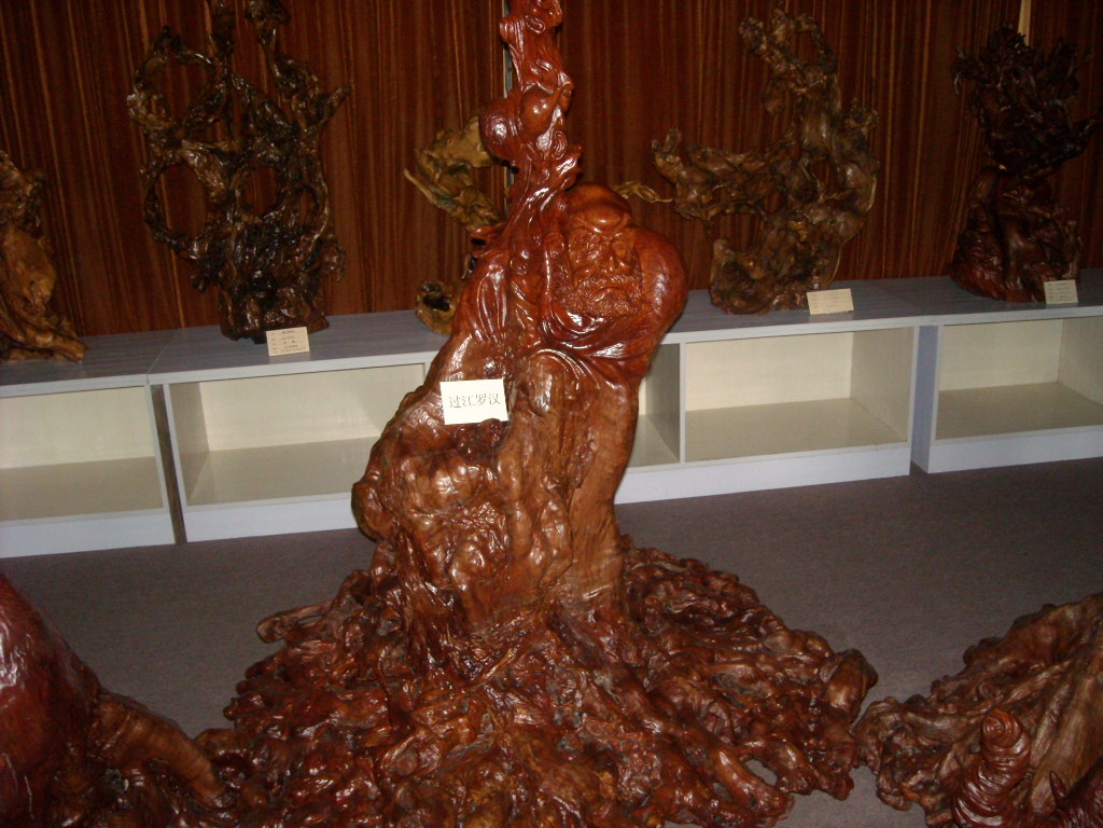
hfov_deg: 52.6
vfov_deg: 40.7
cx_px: 552
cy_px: 414
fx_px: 1115
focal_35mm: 35
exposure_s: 1/60
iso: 400
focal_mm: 5.7
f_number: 2.8
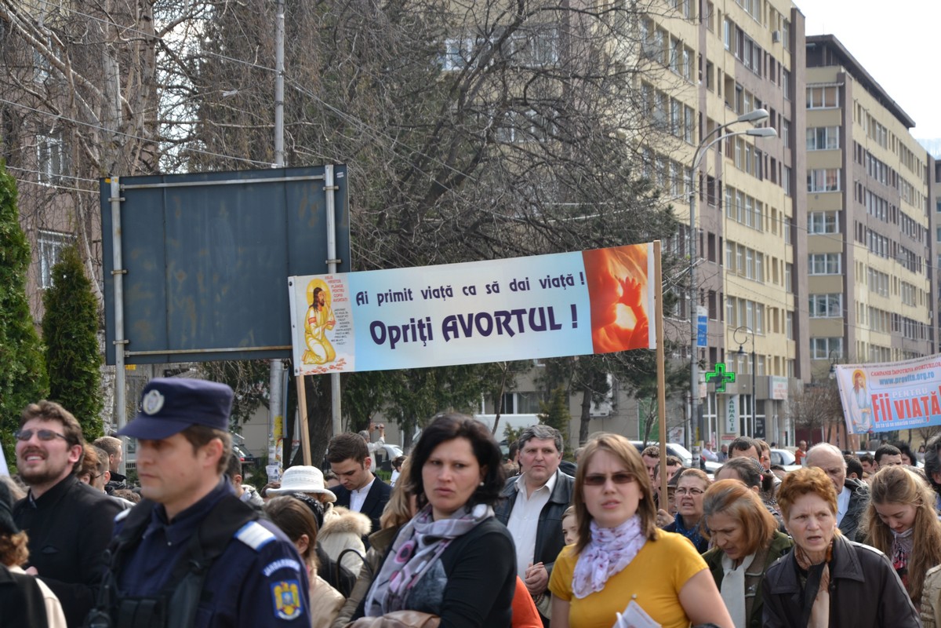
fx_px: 2744
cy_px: 314
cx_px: 470
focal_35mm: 105
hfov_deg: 19.5
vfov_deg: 13.0
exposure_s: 1/125
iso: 110
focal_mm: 70
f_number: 5.6
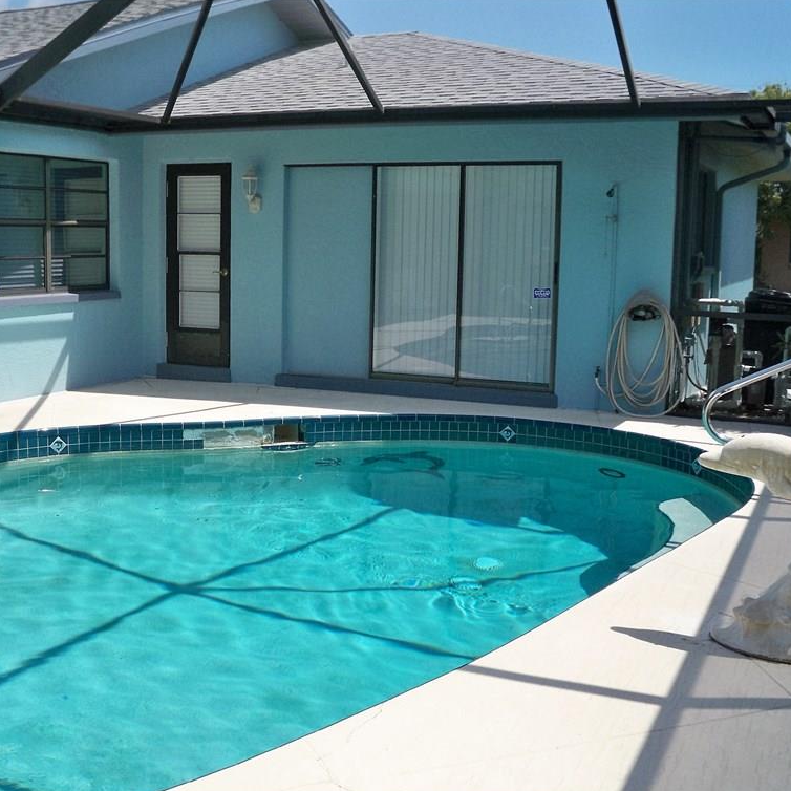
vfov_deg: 40.0
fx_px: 1086
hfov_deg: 39.8
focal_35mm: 42
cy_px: 398
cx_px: 315
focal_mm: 6.3
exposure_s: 1/400
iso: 64
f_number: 4.7
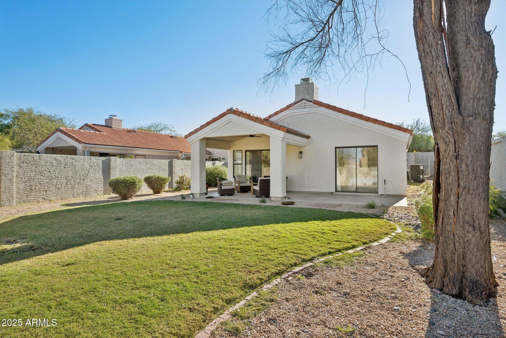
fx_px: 281
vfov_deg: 61.9
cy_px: 169
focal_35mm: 20
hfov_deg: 84.0
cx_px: 253
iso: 320
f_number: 8
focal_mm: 20
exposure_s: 1/640
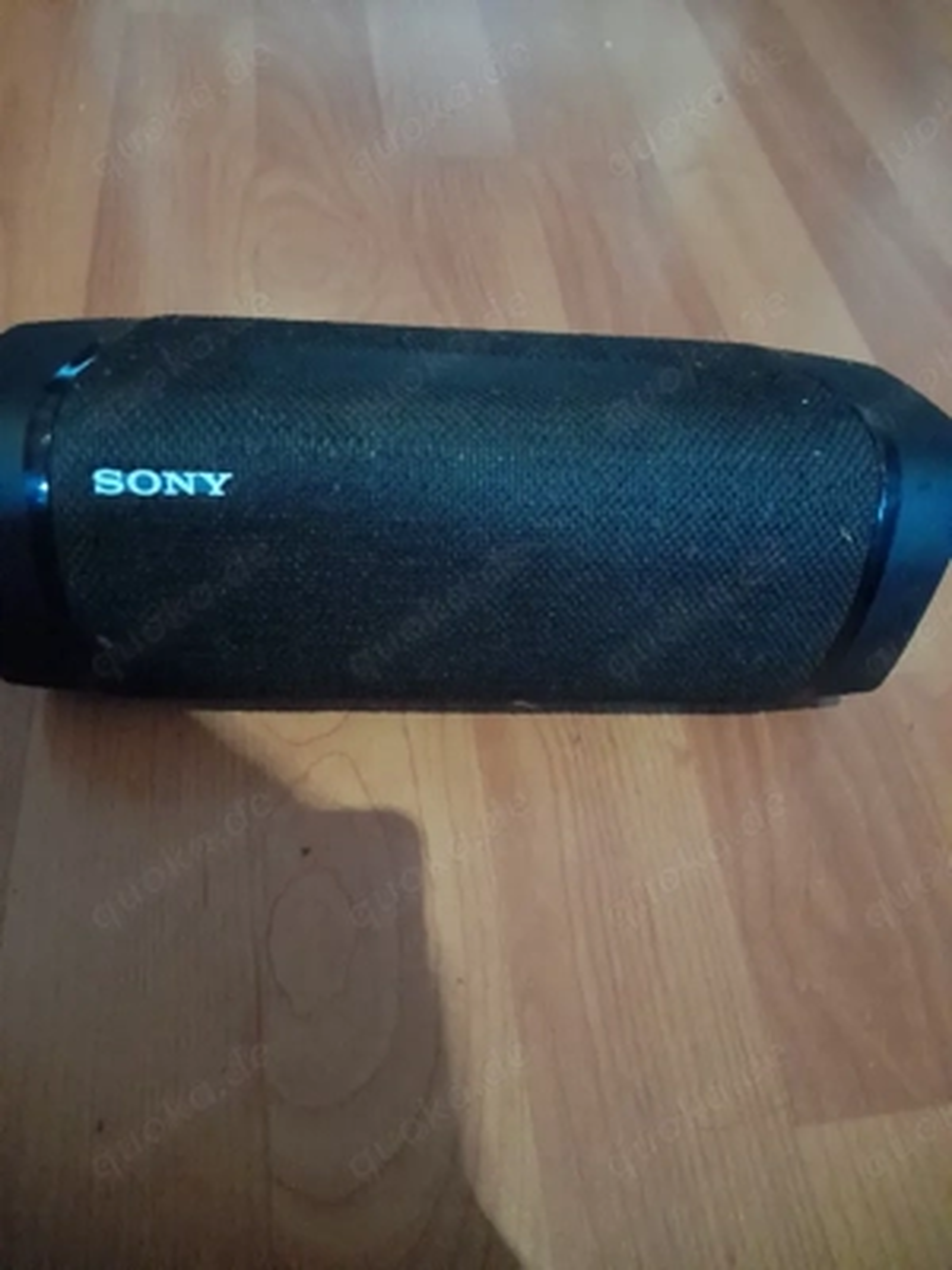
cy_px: 635
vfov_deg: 69.4
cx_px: 476
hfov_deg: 54.9
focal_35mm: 25
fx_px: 917
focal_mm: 4.6
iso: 2000
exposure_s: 1/10
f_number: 2
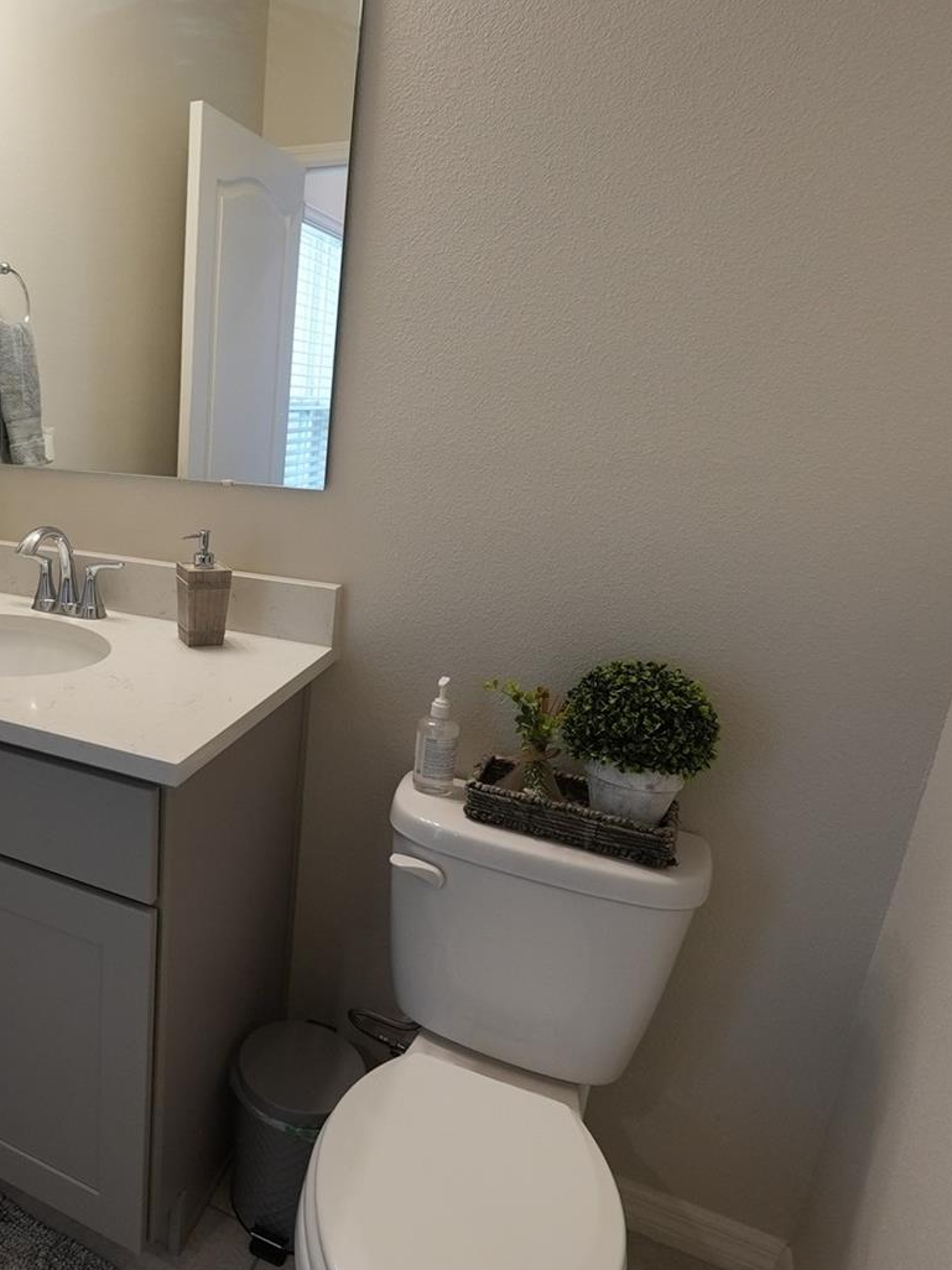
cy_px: 638
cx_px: 136
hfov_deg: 51.6
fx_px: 880
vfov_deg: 71.6
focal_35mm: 24
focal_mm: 11
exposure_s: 1/160
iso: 800
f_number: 4
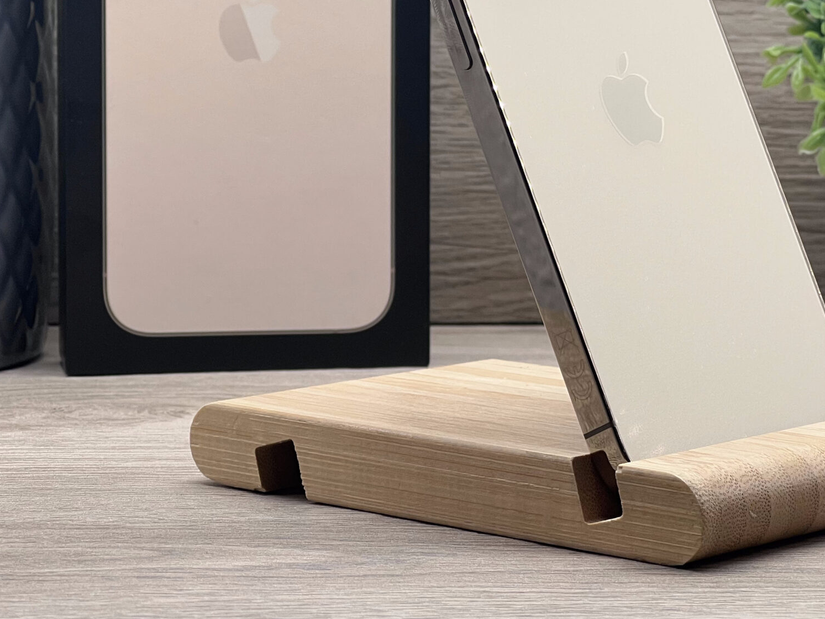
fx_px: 3146
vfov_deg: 11.2
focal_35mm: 132
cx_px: 559
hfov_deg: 14.9
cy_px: 143
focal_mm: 9
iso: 64
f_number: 2.8
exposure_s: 1/100
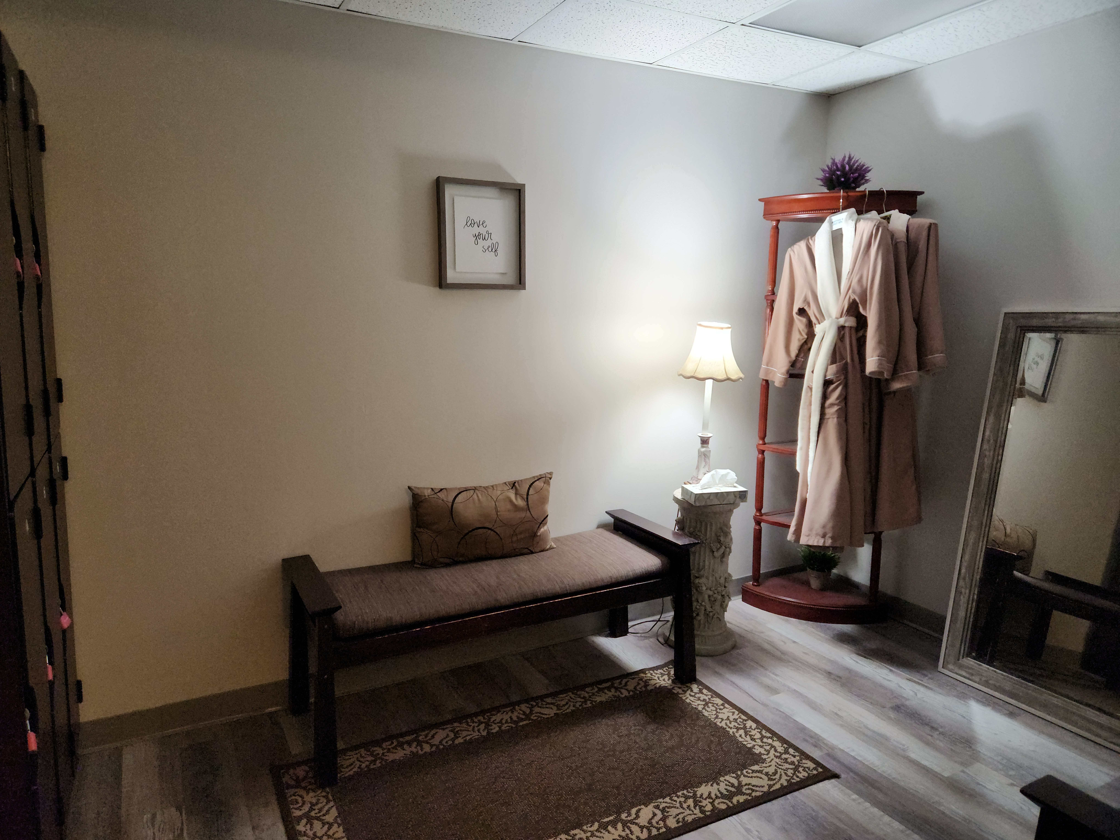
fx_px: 744
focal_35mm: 23
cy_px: 420
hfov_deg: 73.9
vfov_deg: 58.9
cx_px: 560
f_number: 1.8
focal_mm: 5.4
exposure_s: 1/40
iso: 320
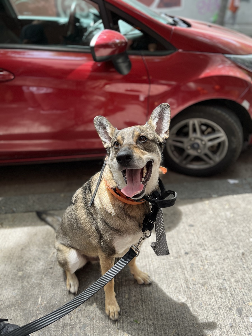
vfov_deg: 67.3
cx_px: 126
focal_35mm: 26
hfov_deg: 53.1
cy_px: 168
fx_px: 252
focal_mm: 5.1
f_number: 1.6
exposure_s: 1/258
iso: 40
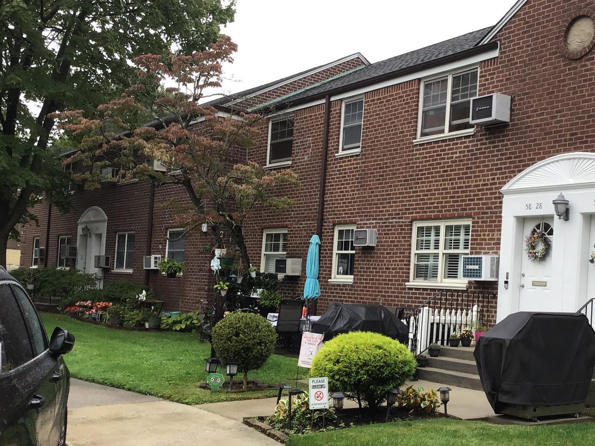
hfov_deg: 41.3
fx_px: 773
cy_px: 266
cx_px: 415
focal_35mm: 45
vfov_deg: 32.1
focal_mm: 3.3
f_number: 2.4
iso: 32
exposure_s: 1/60
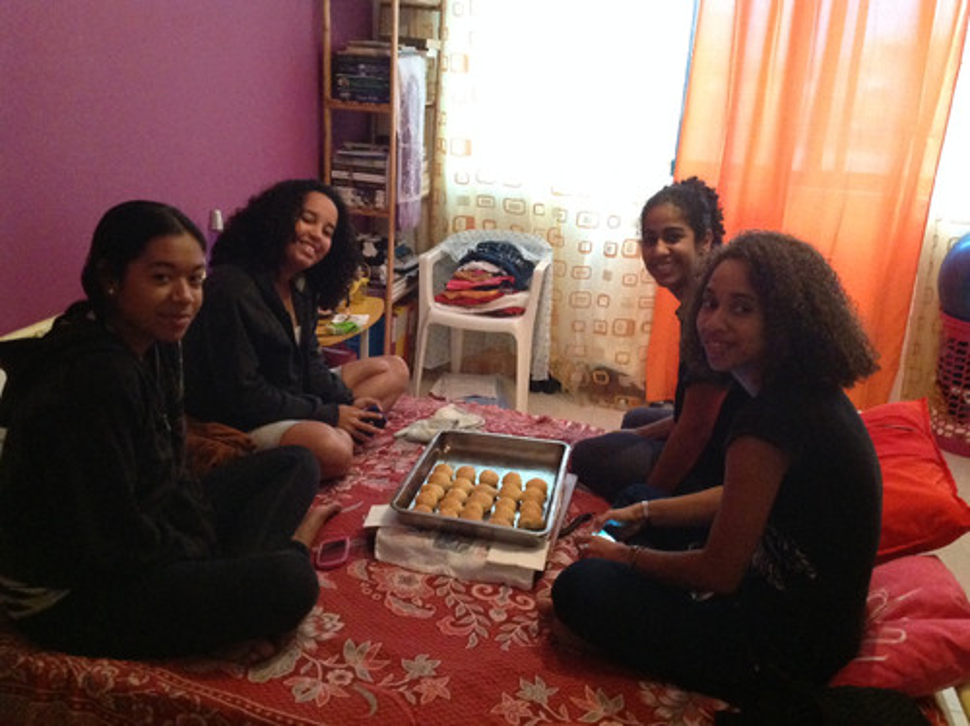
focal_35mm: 35
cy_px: 363
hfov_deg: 52.7
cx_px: 485
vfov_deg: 40.6
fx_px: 980
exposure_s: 1/17
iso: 800
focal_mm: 4.28
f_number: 2.4
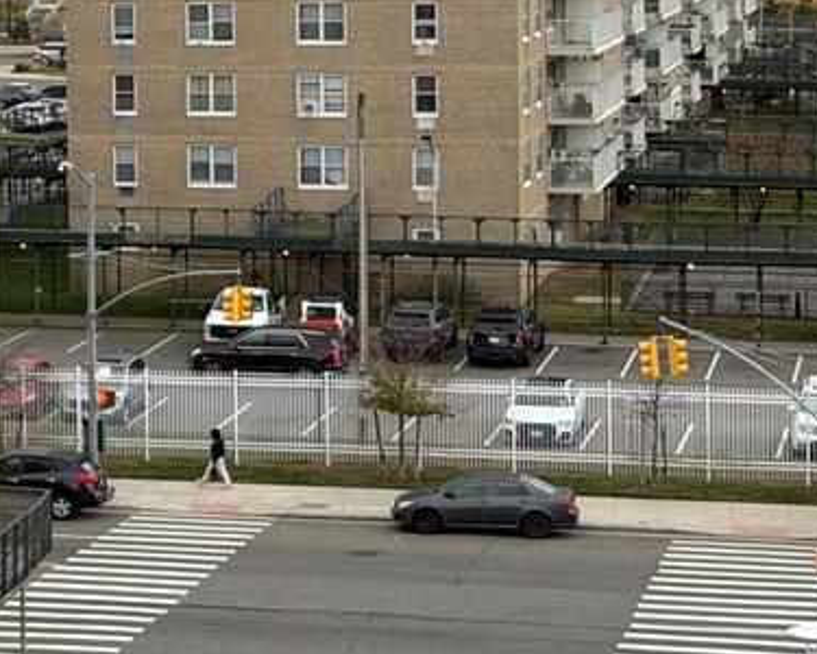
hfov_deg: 14.7
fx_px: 3095
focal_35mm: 128
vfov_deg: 11.9
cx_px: -76
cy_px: 31
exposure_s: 1/2415
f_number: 1.78
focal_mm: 6.76
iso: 80
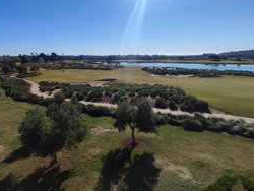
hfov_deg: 72.2
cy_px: 62
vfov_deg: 57.5
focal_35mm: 23
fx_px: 169
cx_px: 90
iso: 50
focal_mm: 1.65
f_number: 2.2
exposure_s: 1/4000
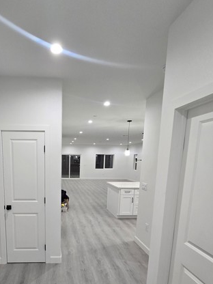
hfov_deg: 62.8
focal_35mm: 20
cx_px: 58
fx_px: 164
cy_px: 184
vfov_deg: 79.6
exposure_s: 1/60
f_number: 2.2
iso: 160
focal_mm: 2.2
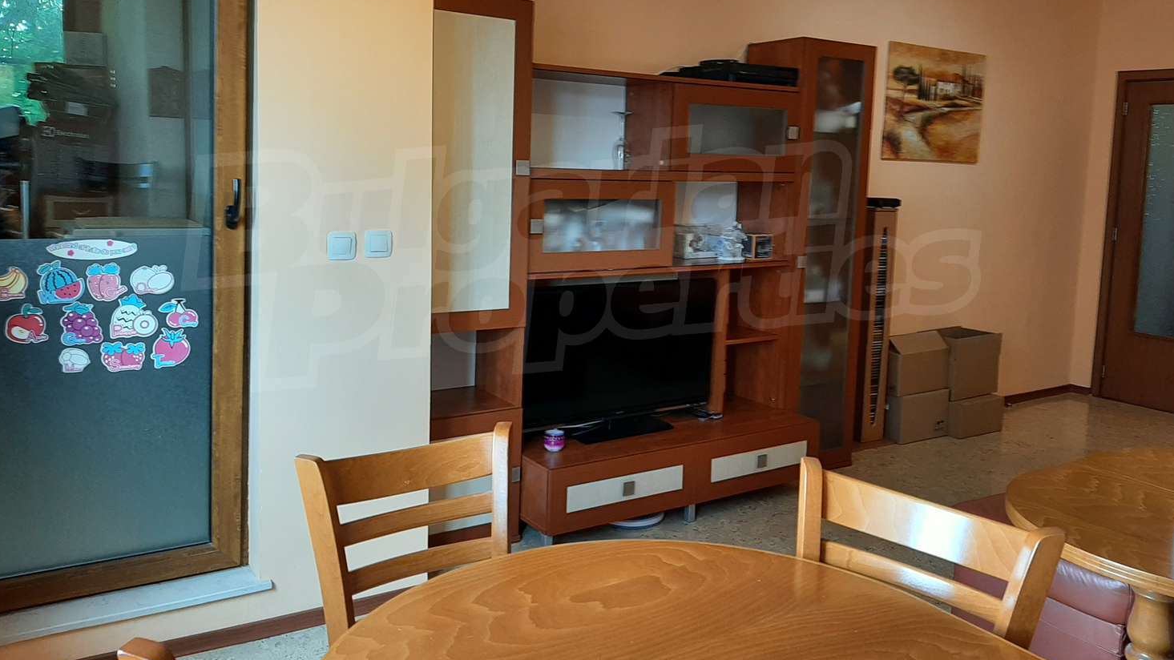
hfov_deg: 66.1
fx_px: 903
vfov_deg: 40.0
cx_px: 581
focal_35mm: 29
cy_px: 258
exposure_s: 1/50
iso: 64
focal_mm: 3.93
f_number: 1.7
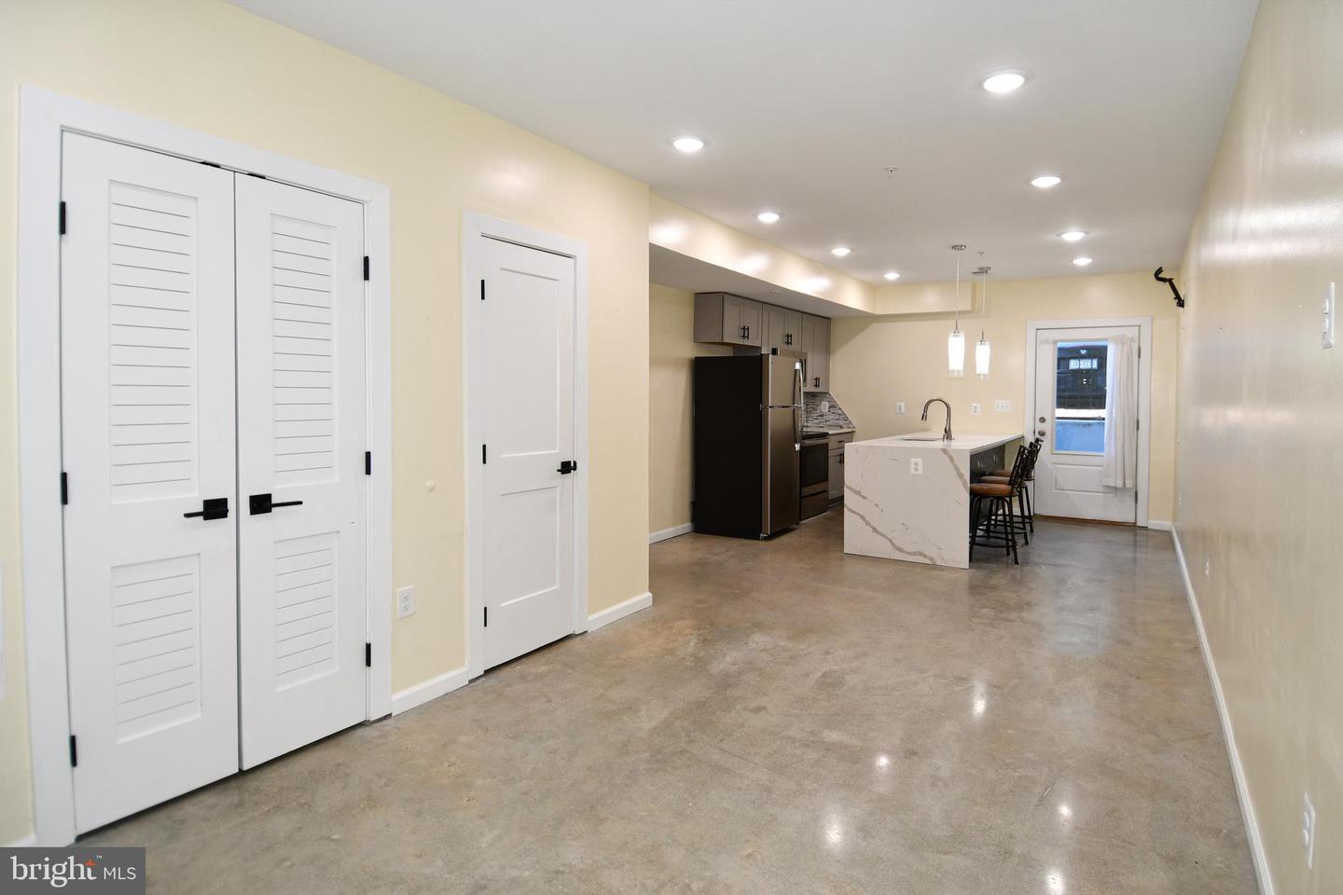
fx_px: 671
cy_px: 448
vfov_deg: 67.4
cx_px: 672
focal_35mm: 18
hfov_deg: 90.0
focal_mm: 12
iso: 250
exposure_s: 1/60
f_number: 4
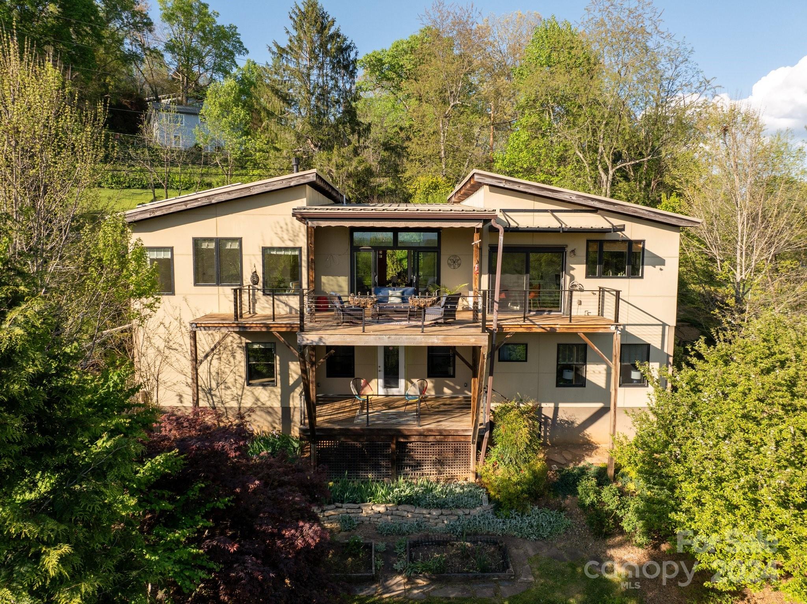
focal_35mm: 24
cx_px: 404
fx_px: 559
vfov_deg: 56.8
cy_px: 302
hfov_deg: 71.6
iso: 130
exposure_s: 1/1000
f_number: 2.8
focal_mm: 12.29
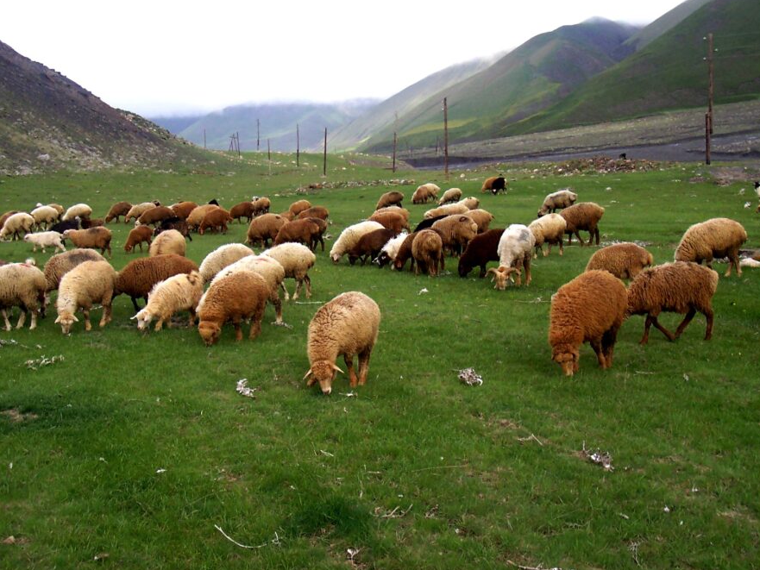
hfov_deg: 40.4
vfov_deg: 30.9
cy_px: 286
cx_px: 387
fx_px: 1032
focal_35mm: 47
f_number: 3
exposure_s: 1/500
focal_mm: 7
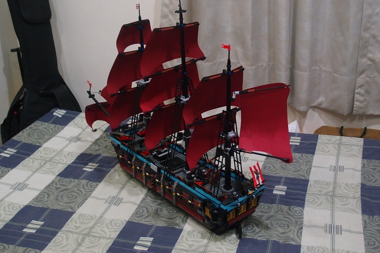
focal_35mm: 43
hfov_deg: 45.4
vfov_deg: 31.1
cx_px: 190
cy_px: 112
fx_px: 454
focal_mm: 8.99
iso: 200
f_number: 2
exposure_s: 1/15
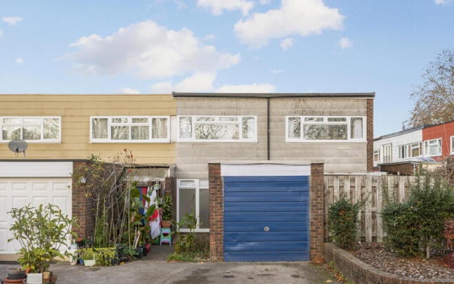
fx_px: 384
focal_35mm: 31
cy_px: 153
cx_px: 225
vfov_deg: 40.6
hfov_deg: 61.2
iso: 200
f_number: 8
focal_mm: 30
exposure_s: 1/100
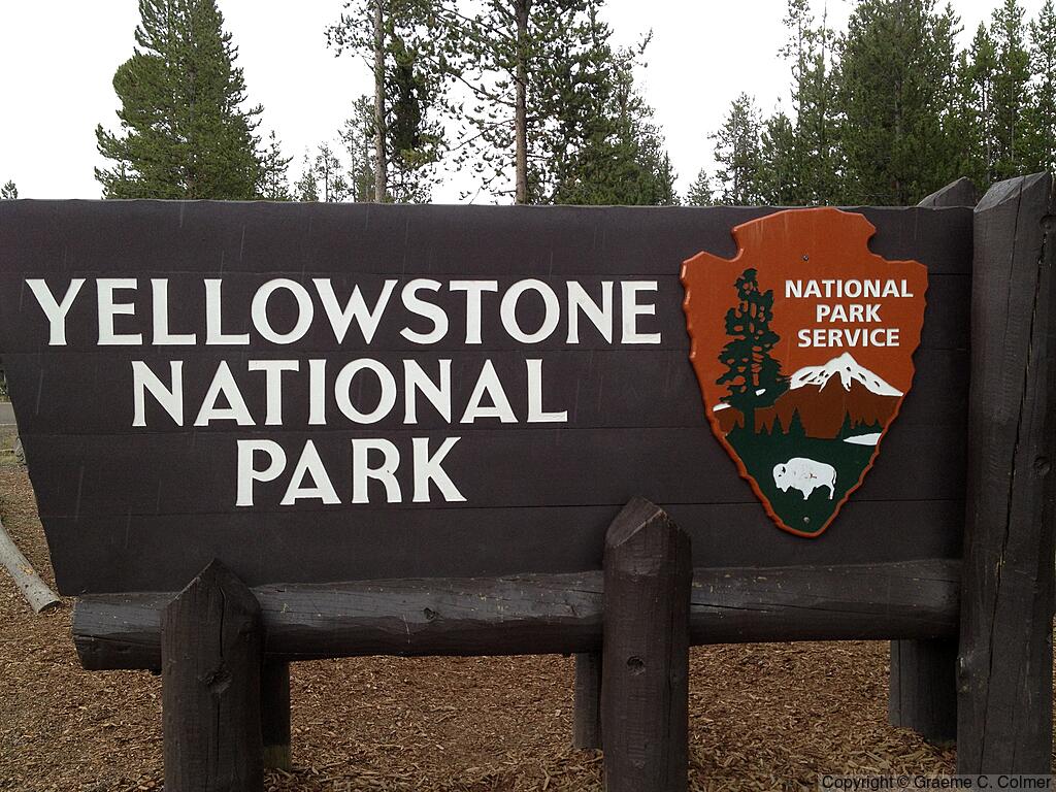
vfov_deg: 40.7
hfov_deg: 52.6
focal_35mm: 35
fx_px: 1068
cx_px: 528
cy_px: 396
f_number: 2.4
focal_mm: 4.28
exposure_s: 1/120
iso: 80
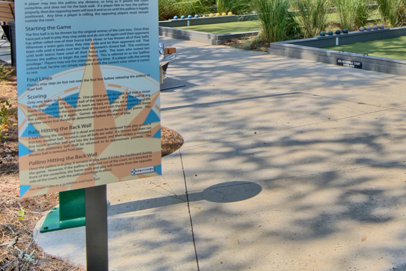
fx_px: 553
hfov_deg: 38.0
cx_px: 354
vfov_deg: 26.0
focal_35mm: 49
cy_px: -8
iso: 100
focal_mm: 20
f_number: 9.5
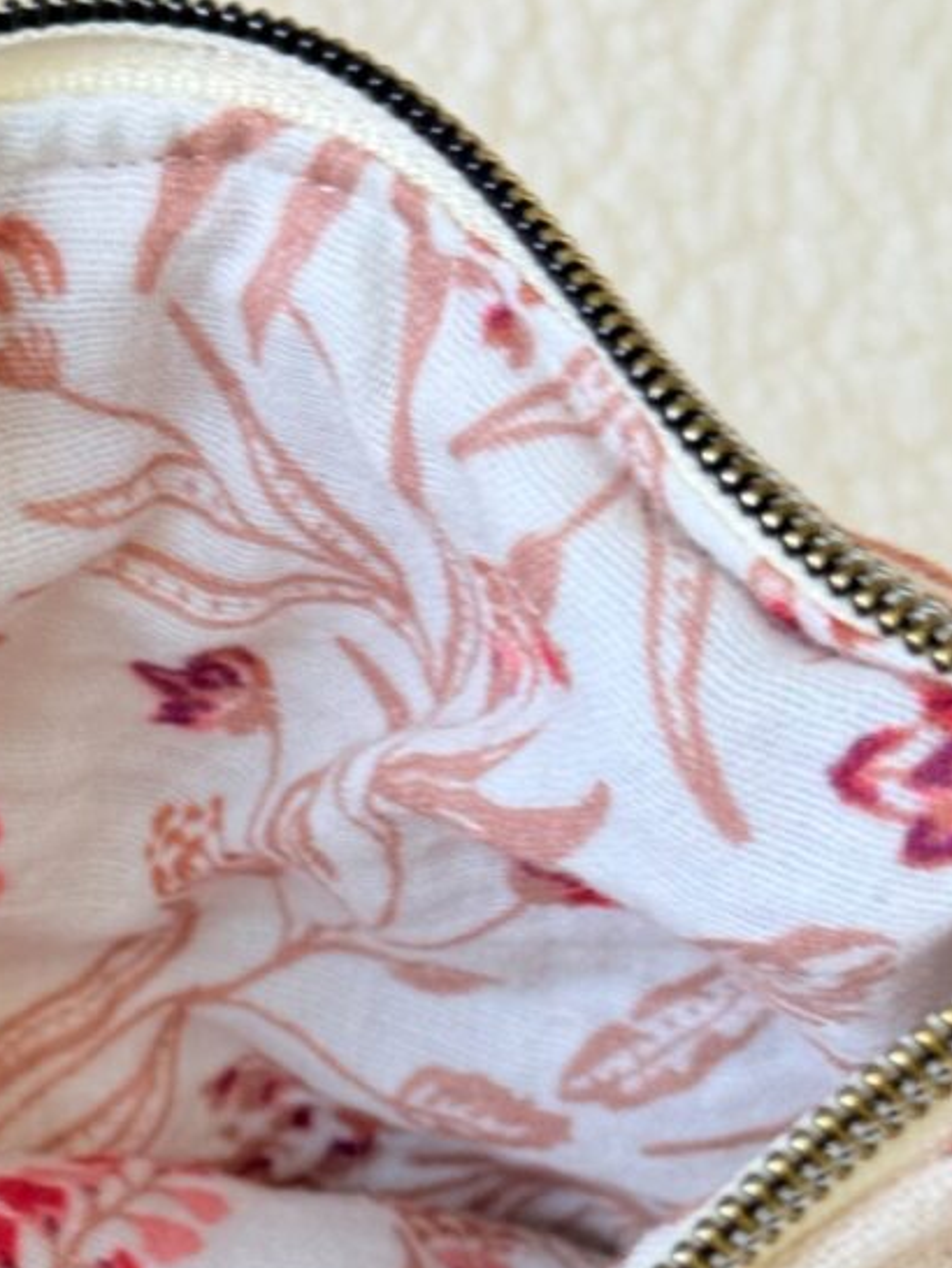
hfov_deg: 16.3
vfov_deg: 21.2
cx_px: 190
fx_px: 3298
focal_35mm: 90
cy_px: 1177
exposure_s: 1/105
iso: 125
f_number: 1.78
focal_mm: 6.76
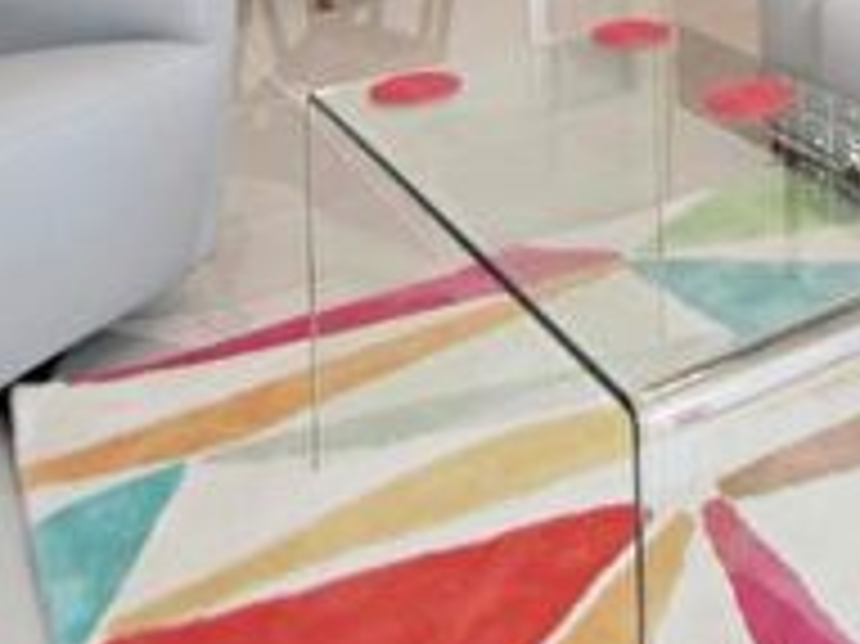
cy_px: -322
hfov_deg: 33.2
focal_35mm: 53
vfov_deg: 22.5
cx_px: 855
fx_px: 1316
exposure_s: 1/40
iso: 200
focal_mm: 10
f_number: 3.5
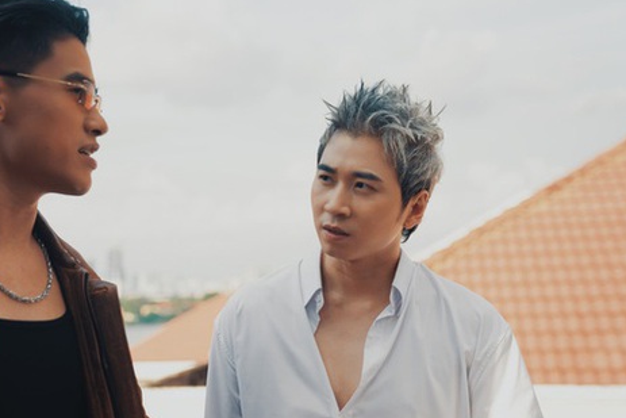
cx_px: 214
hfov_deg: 31.7
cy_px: 223
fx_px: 1096
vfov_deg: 21.6
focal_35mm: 63
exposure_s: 1/60
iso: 100
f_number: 3.2
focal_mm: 47
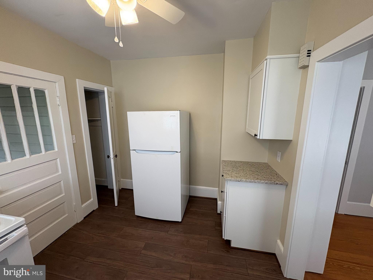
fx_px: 151
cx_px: 186
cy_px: 140
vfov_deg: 85.7
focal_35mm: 14
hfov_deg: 102.1
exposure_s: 1/120
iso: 200
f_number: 2.2
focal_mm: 2.22
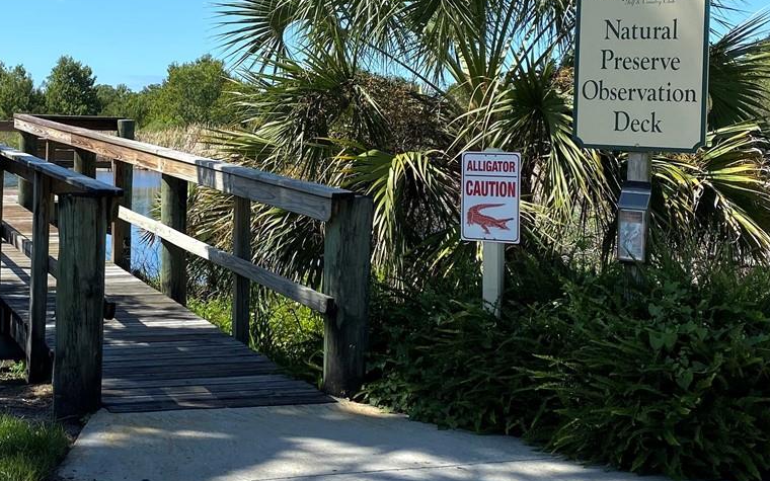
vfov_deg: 22.2
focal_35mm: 58
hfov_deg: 34.4
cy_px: 123
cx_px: 195
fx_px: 1217
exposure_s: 1/2273
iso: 32
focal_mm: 4.25
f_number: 1.8
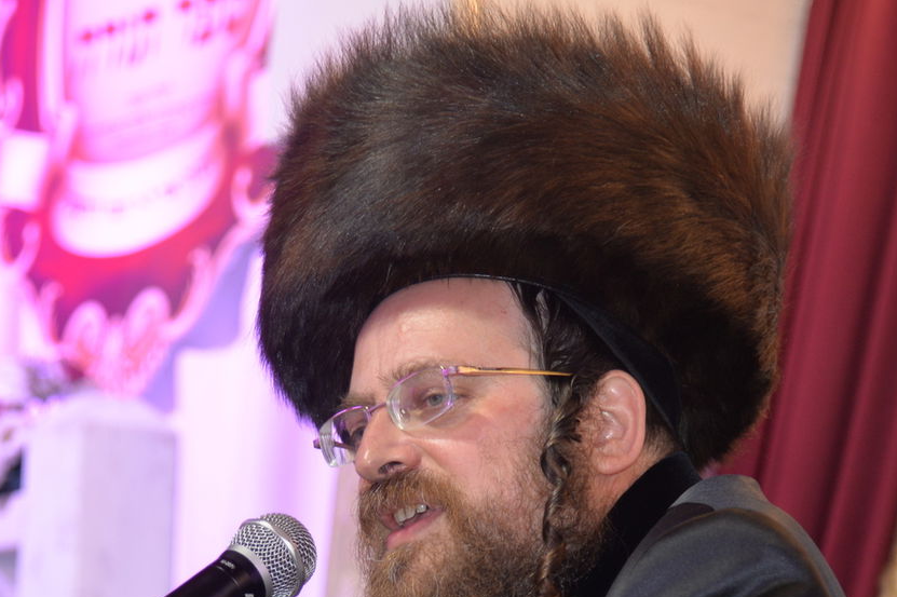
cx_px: 419
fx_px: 4407
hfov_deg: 11.6
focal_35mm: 177
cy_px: 485
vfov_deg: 7.7
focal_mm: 105
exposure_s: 1/100
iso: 1000
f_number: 4
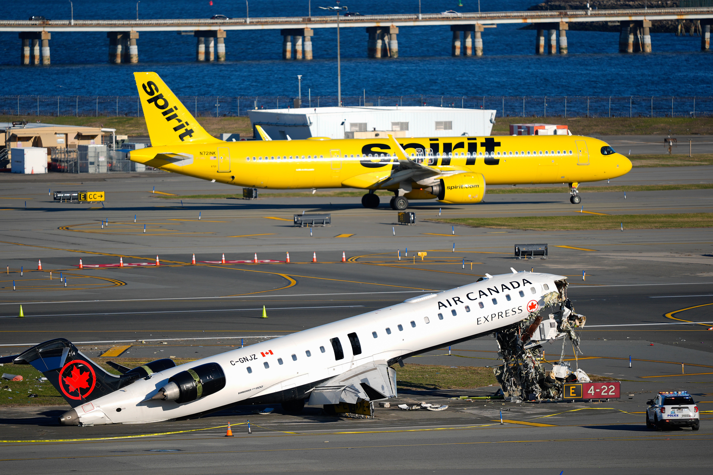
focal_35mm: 400
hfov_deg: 5.2
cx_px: 356
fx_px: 7922
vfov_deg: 3.4
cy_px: 238
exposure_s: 1/5000
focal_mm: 400
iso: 200
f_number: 2.8
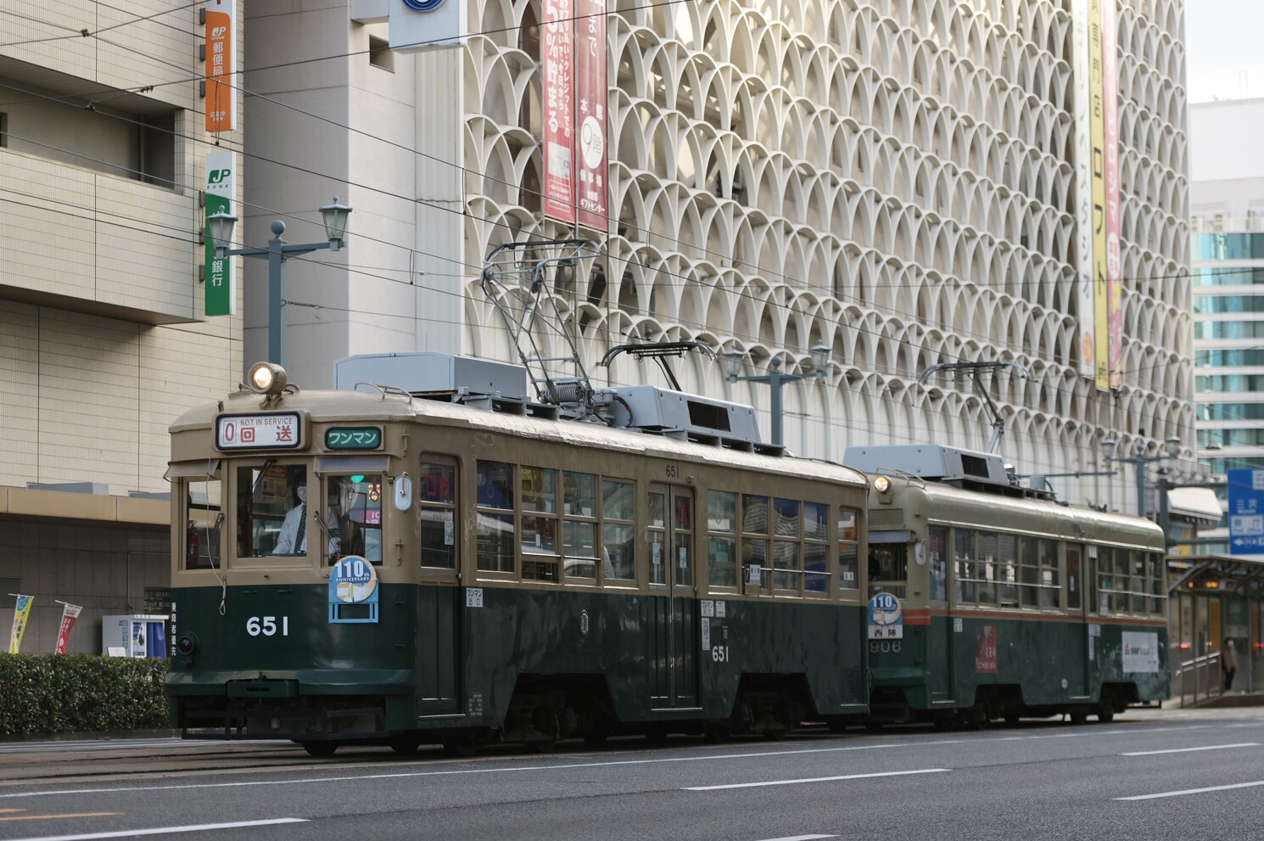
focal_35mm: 75
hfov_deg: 27.0
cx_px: 632
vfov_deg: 18.2
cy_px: 420
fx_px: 2631
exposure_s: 1/250
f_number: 2.8
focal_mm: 75
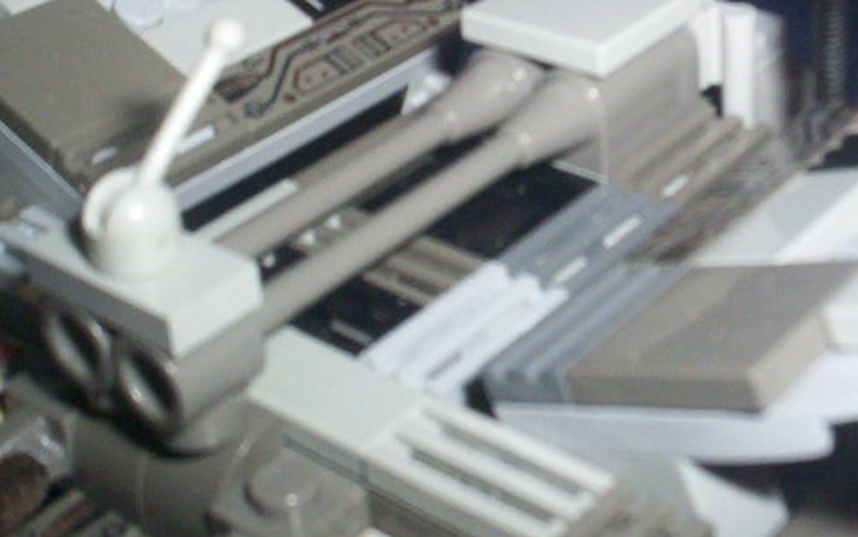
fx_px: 1591
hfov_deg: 30.0
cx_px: 564
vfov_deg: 19.0
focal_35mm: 68
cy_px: 121
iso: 140
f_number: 4.5
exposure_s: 1/60
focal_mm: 4.99
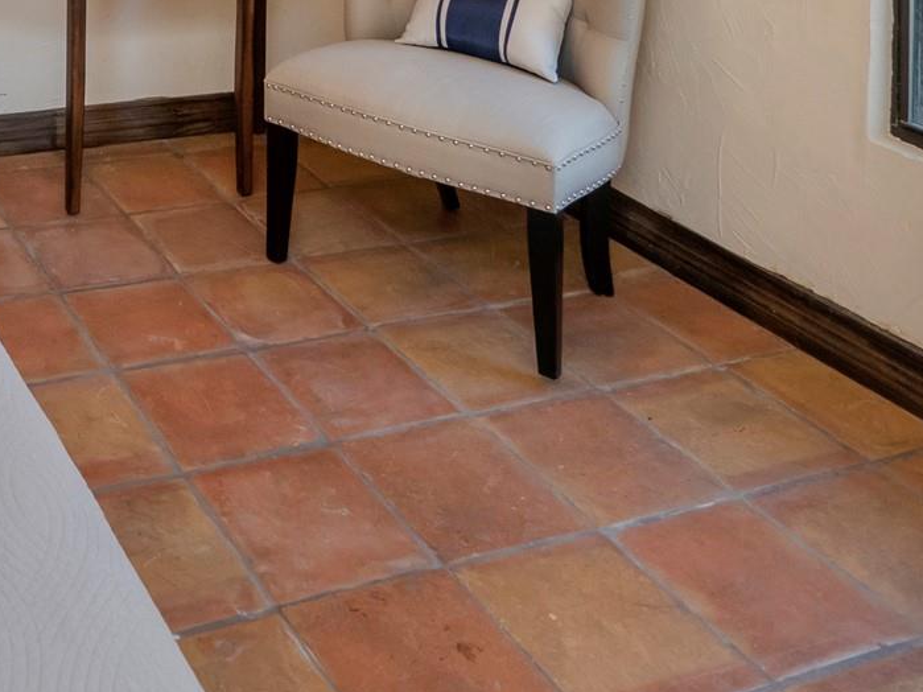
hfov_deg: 38.8
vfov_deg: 26.9
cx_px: -59
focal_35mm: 41
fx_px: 1093
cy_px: -297
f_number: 4.5
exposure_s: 1/25
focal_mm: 7
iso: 500
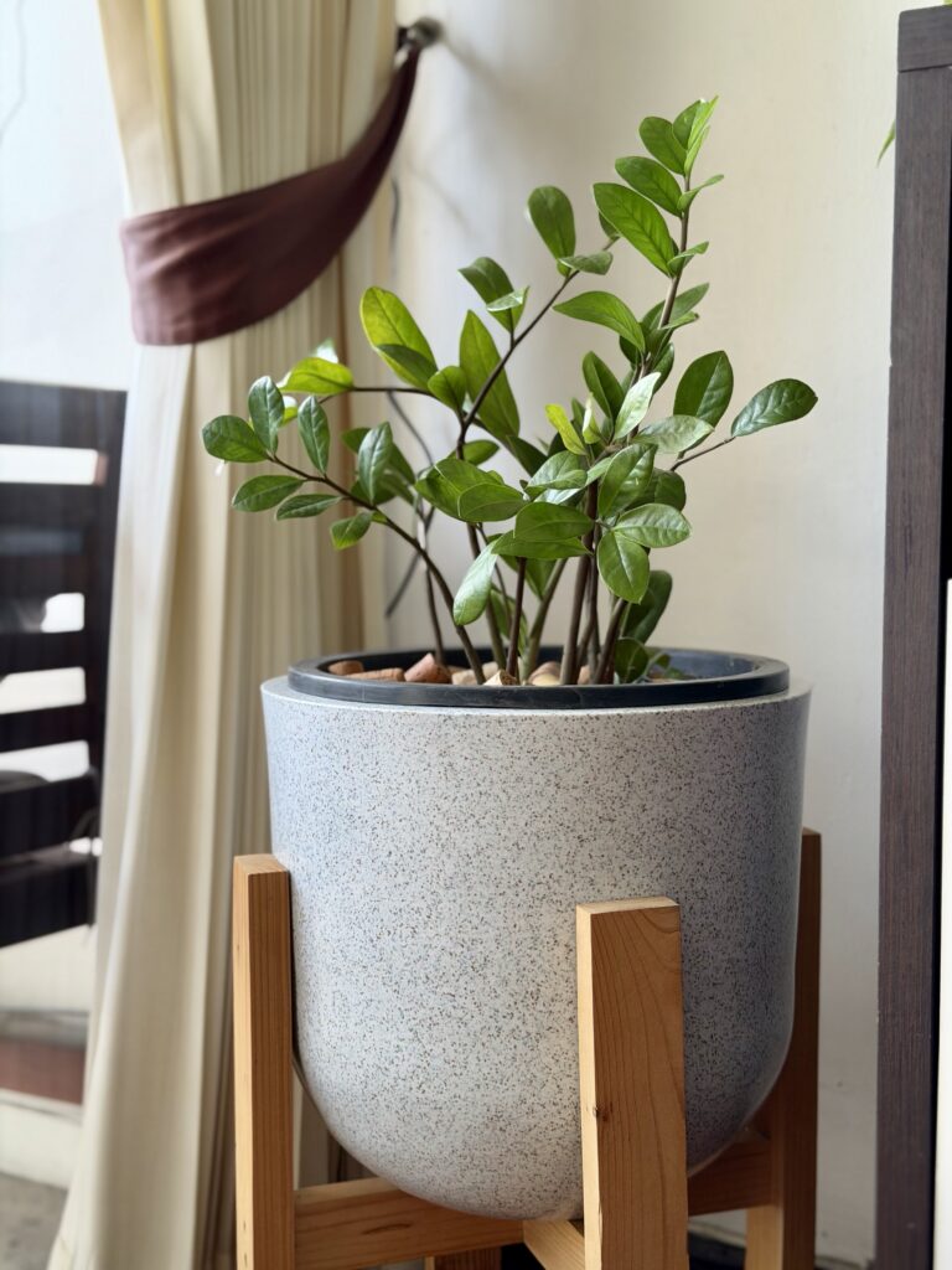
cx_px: 476
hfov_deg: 30.3
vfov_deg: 39.7
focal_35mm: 48
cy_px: 635
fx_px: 1760
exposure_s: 1/60
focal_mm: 6.76
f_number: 1.78
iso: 100
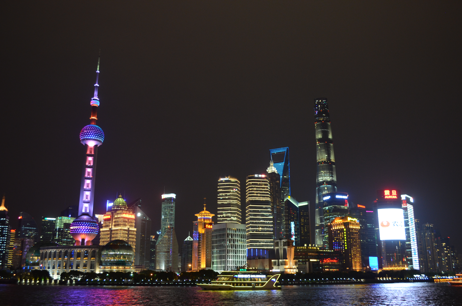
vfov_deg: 36.7
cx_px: 231
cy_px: 153
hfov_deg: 53.2
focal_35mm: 36
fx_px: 461
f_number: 5.6
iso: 800
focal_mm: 24
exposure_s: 1/8
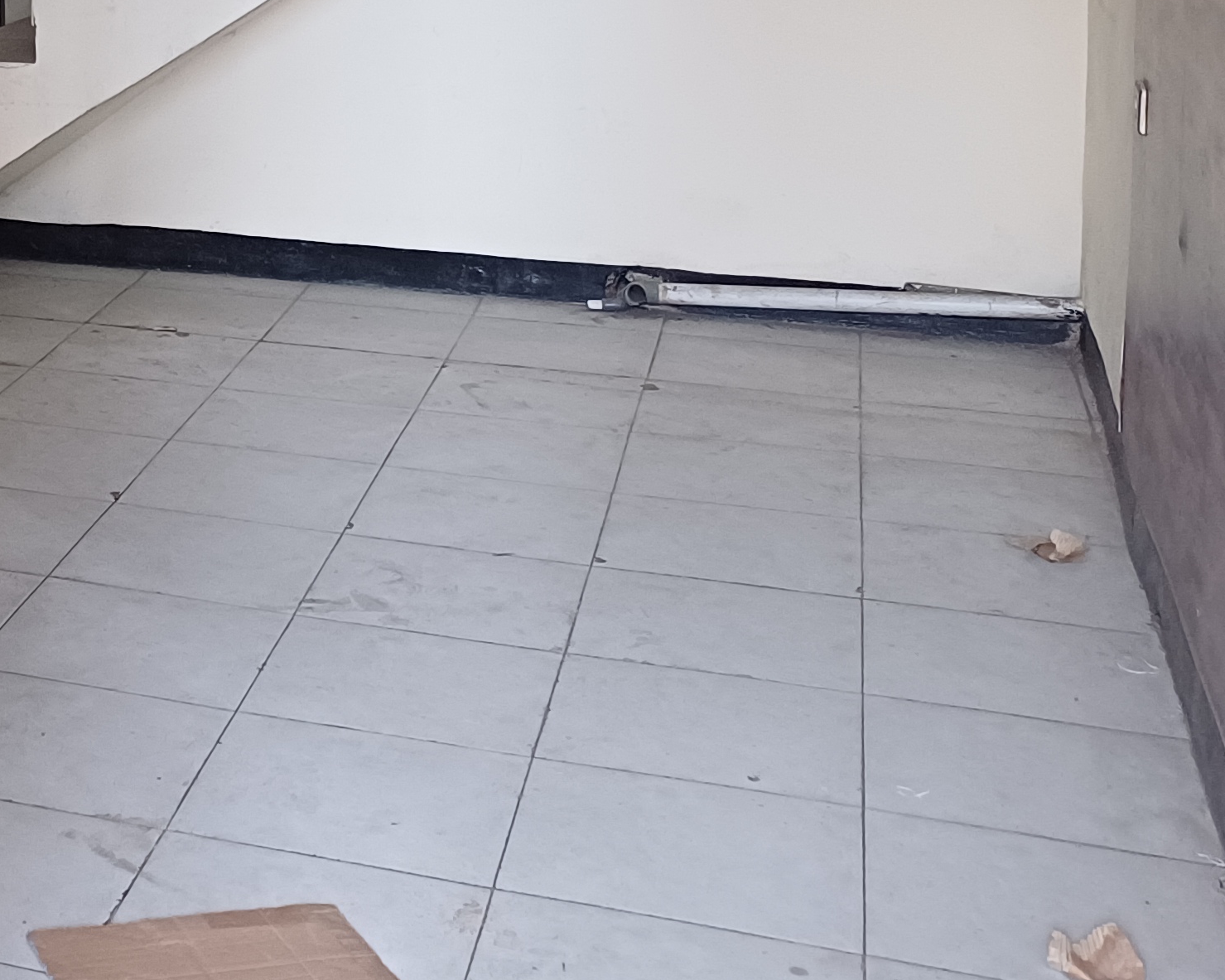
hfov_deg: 25.4
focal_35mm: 66
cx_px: -293
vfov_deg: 21.5
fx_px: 2393
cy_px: -193
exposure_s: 1/50
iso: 400
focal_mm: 4.65
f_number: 1.8
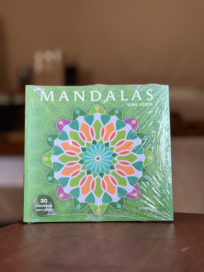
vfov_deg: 25.3
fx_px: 605
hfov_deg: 19.1
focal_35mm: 77
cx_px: 102
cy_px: 136
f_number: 2.8
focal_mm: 9
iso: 250
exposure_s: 1/40
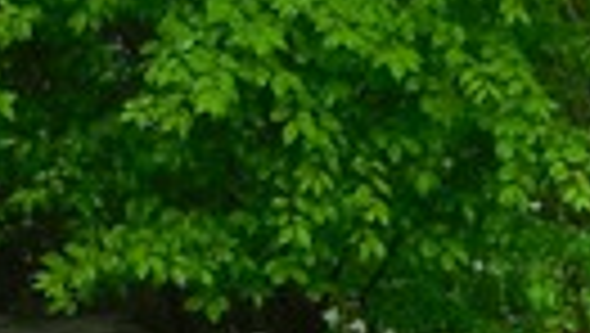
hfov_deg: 8.2
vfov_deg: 4.6
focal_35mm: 255
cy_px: 896
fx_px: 3993
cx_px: 1018
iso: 160
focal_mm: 7.1
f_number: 3.6
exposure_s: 1/30
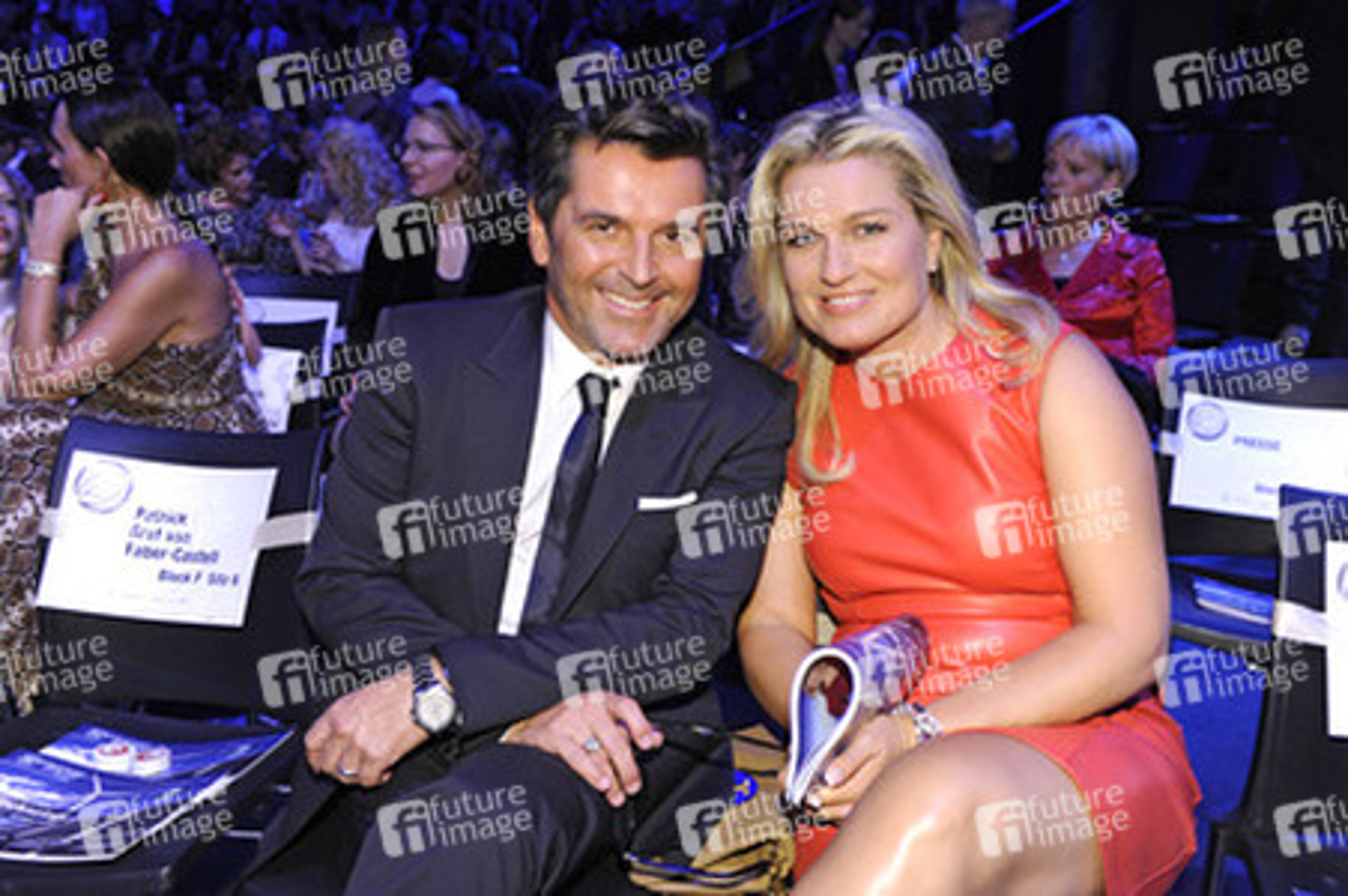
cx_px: 674
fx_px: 1347
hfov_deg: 53.2
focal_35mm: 36
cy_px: 448
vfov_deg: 36.8
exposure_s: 1/25
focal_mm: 36
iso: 1250
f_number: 5.6
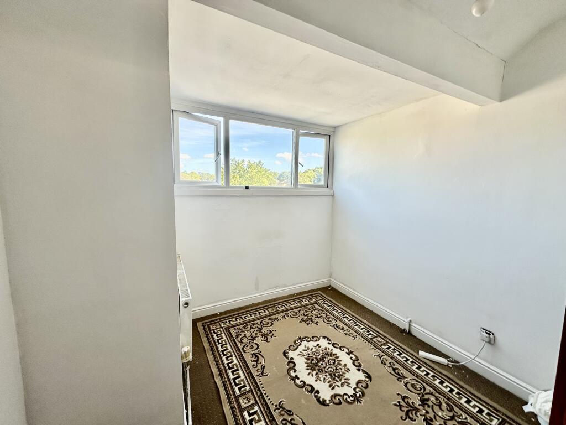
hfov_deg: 102.1
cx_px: 283
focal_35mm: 14
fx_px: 229
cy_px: 212
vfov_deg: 85.7
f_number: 2.2
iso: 40
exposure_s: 1/180
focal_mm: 2.22
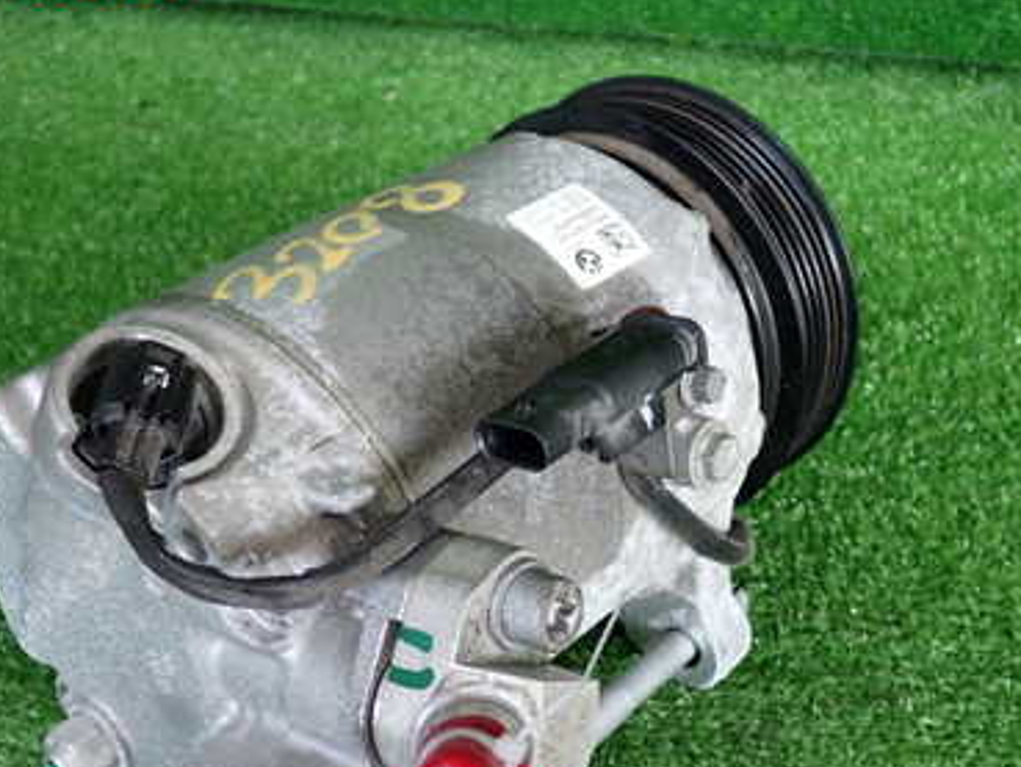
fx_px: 1534
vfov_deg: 27.7
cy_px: 568
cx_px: 504
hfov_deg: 36.8
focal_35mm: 52
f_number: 2.4
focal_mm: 5.79
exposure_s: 1/60
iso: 200
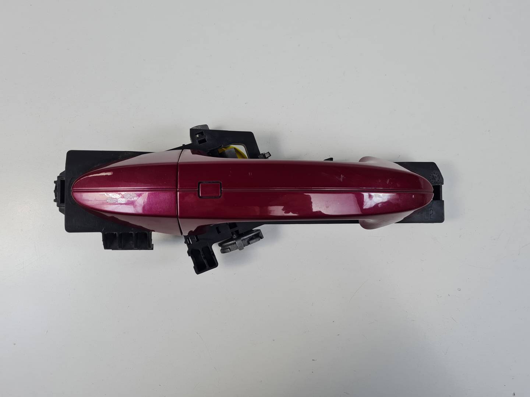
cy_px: 198
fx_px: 398
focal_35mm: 26
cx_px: 265
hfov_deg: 67.3
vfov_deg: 53.1
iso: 50
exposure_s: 1/435
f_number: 1.8
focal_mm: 5.4
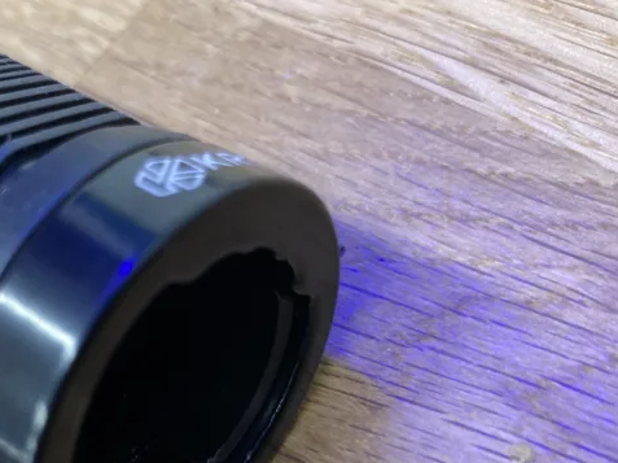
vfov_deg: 30.3
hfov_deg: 39.6
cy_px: 345
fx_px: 838
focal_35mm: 47
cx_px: 168
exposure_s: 1/50
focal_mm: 3.99
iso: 100
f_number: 1.8
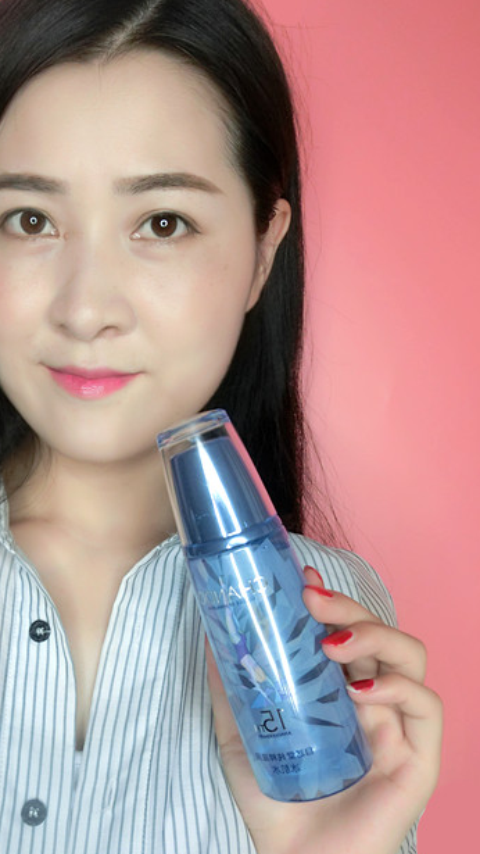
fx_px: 769
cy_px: 475
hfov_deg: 33.6
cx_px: 90
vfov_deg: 57.9
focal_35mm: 34
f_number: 3
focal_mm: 4.24
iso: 250
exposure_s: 1/125
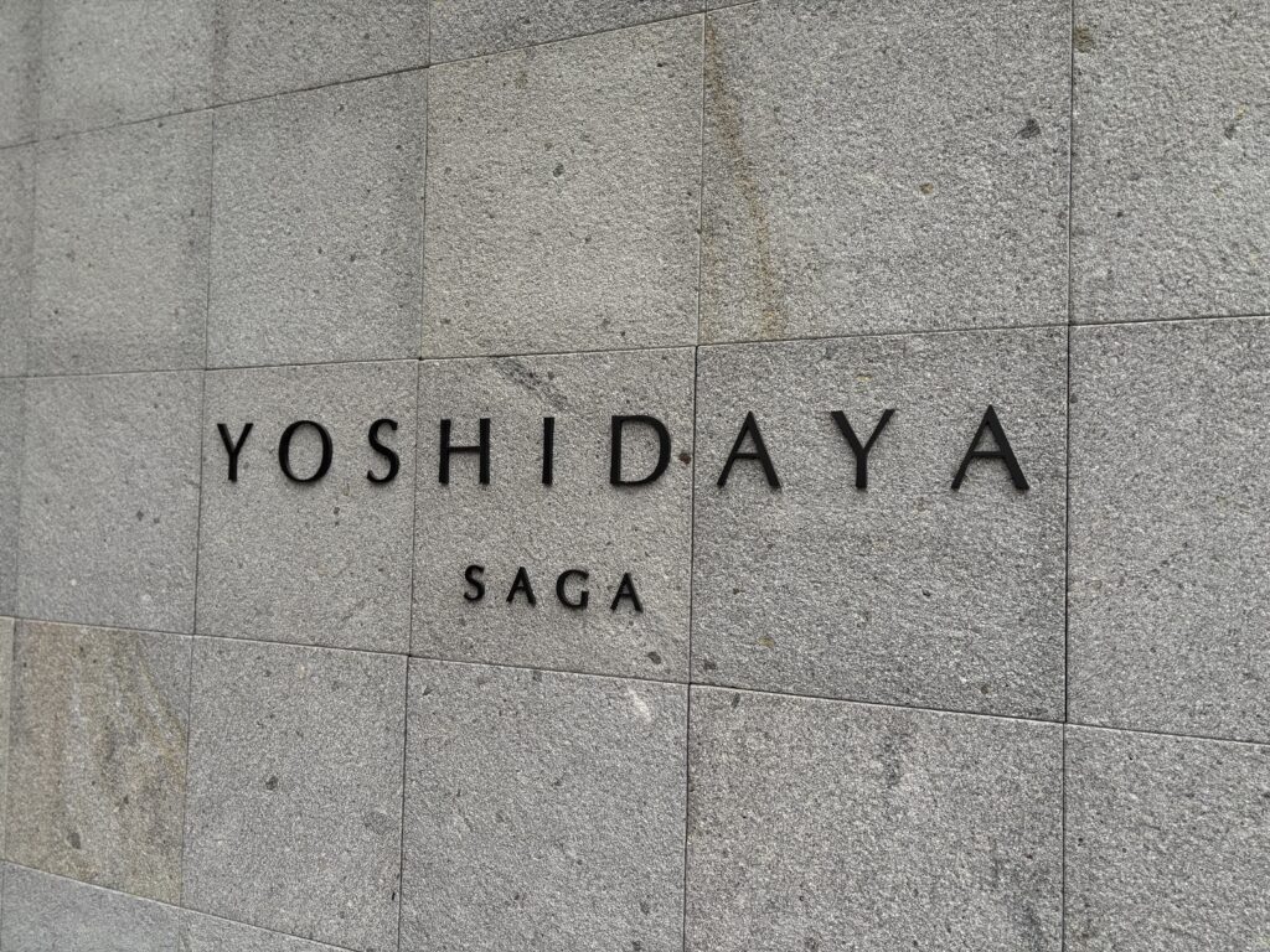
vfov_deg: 53.1
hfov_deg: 67.3
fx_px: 954
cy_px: 476
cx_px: 635
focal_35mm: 26
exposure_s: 1/121
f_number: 1.6
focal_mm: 5.96
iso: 80
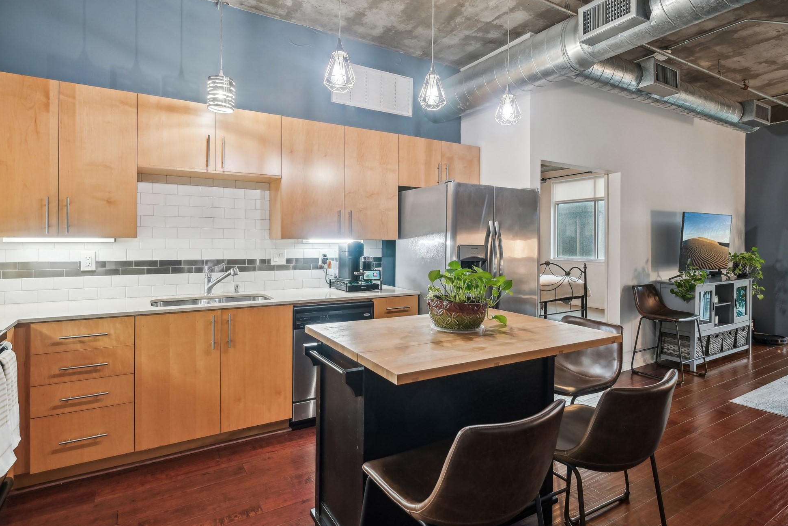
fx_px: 416
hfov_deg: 86.9
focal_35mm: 19
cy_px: 240
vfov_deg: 64.5
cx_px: 398
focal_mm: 17
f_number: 8
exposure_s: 1/5
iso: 400
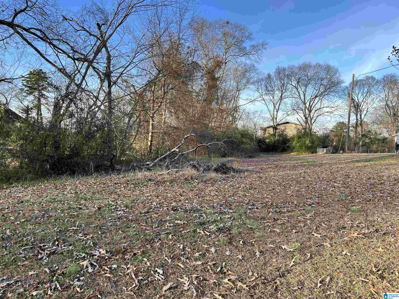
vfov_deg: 53.1
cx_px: 200
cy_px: 150
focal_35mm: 26
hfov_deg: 67.3
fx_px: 300
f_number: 1.6
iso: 50
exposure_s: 1/676
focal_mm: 5.1
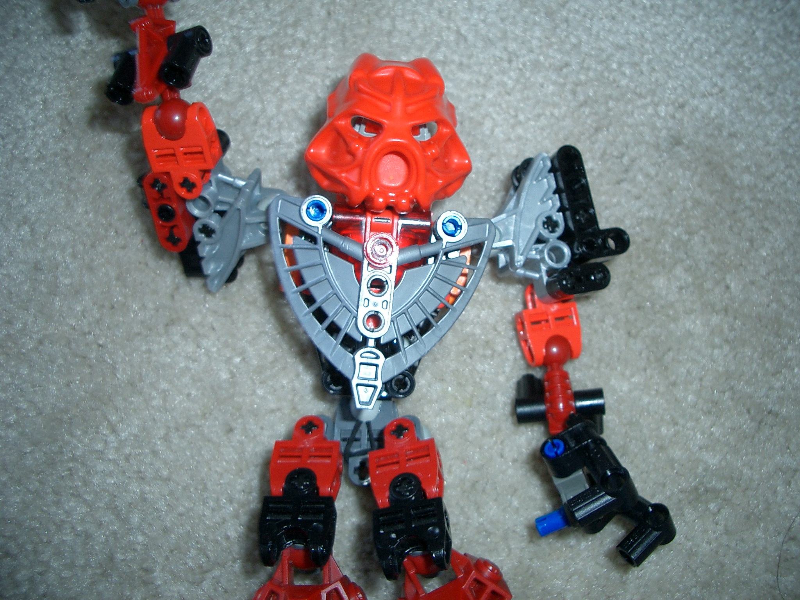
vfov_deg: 40.7
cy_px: 300
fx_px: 809
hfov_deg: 52.6
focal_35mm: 35
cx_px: 400
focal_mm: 5.8
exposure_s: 1/40
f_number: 2.6
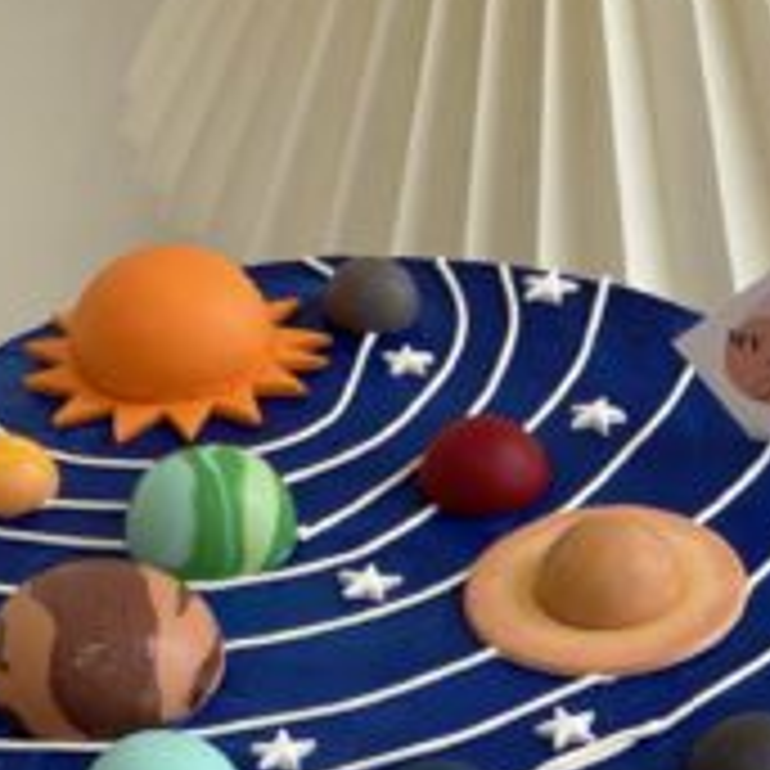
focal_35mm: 176
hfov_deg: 9.9
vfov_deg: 9.8
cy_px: 880
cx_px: 405
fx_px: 4429
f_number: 2.2
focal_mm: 7.5
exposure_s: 1/121
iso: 50
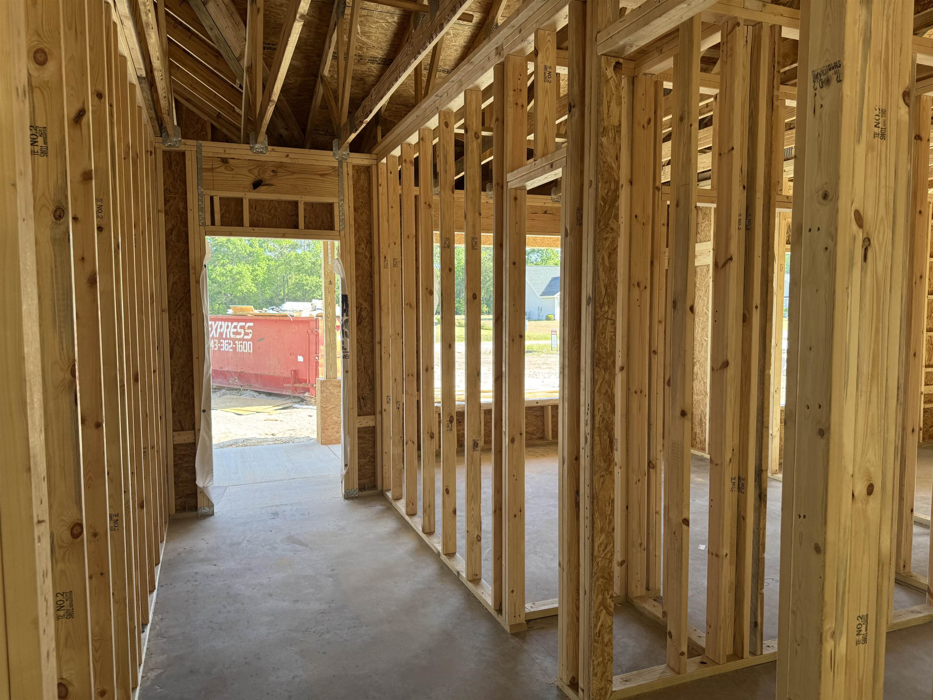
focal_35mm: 24
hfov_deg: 71.6
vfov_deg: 56.8
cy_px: 350
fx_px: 647
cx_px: 466
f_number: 1.78
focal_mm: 6.76
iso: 80
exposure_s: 1/164
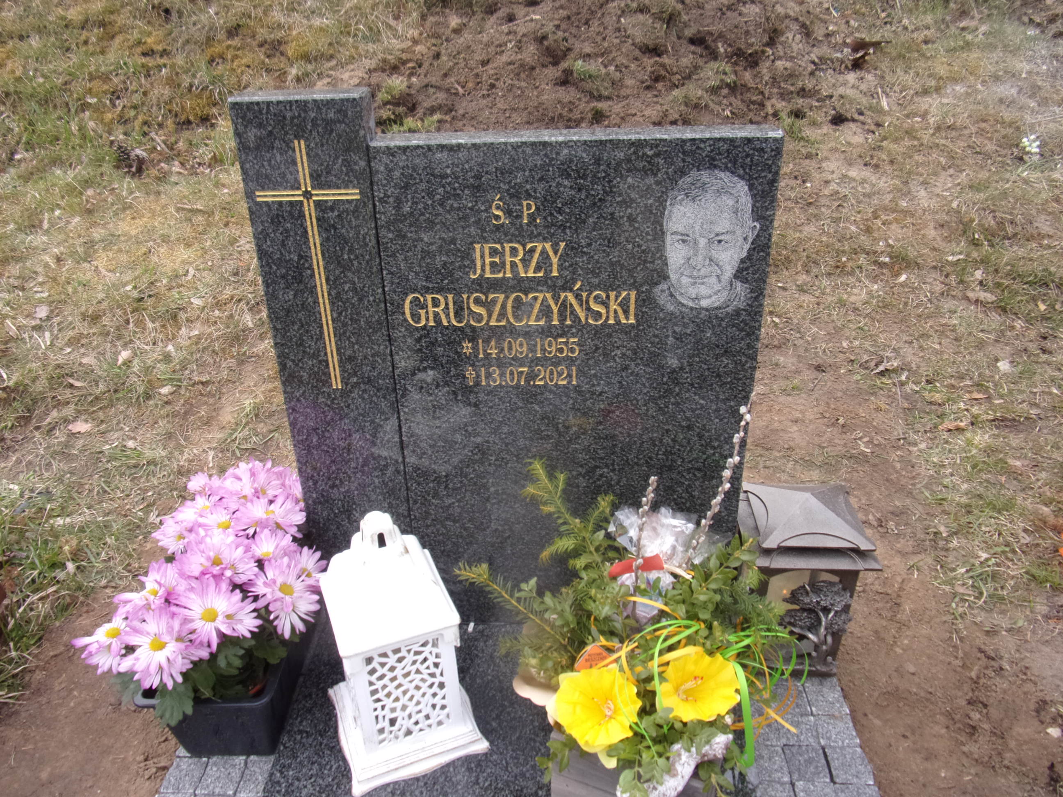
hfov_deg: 71.6
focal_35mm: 24
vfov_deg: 56.8
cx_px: 532
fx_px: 737
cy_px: 398
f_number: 3.3
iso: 80
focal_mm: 4.3
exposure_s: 1/280
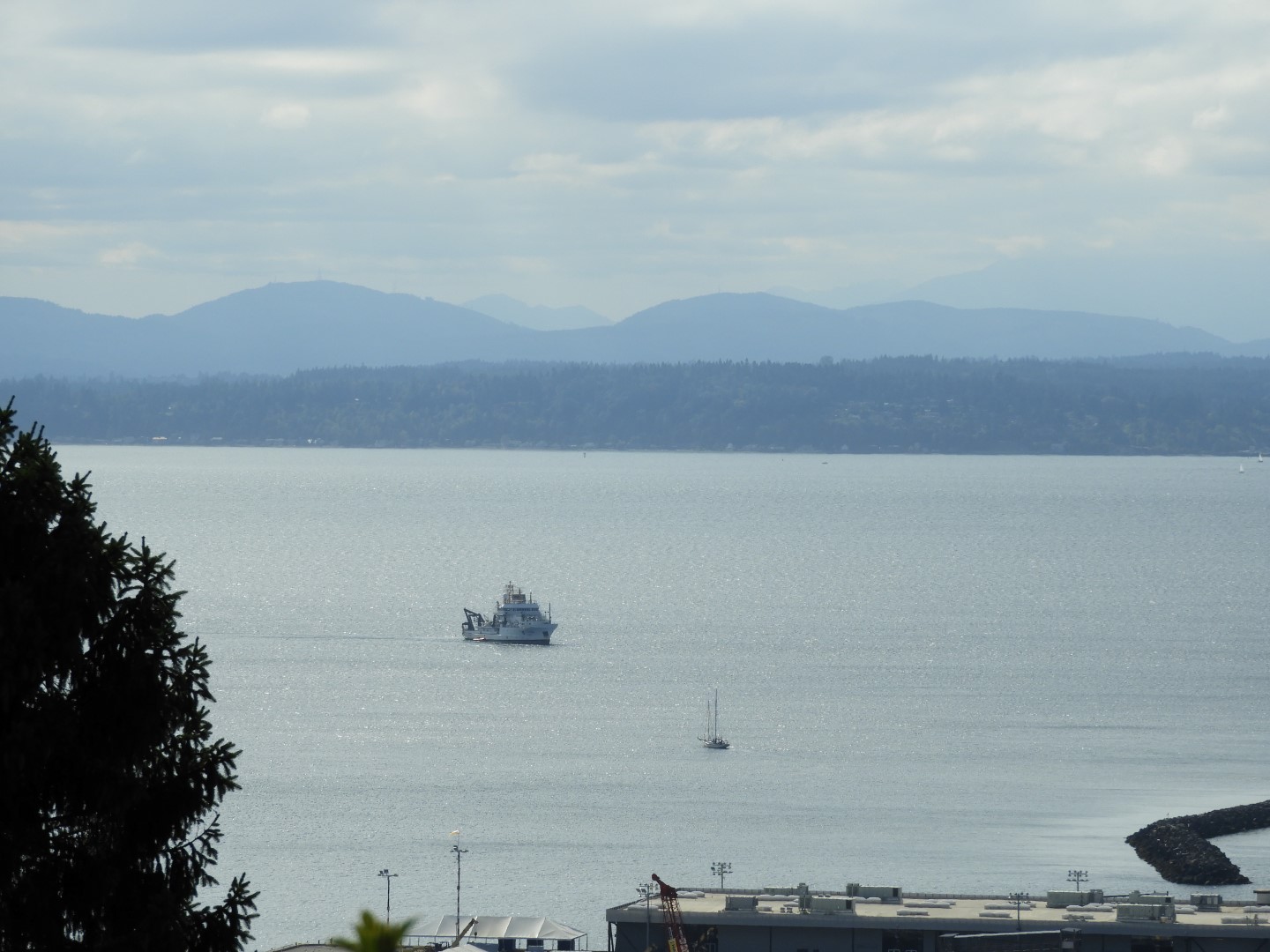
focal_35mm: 200
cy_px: 476
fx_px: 7338
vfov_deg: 7.4
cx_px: 635
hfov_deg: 9.9
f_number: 5.3
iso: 100
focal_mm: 35.8
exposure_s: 1/1000
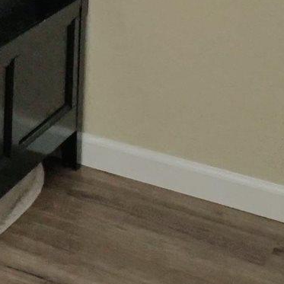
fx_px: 947
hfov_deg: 12.5
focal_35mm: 102
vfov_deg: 14.9
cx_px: -440
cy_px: -222
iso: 800
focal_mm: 7
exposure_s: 1/160
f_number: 5.6
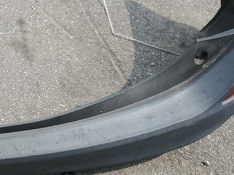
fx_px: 581
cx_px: -72
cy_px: 78
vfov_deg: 17.2
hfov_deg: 20.7
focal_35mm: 86
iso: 50
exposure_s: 1/2000
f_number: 1.5
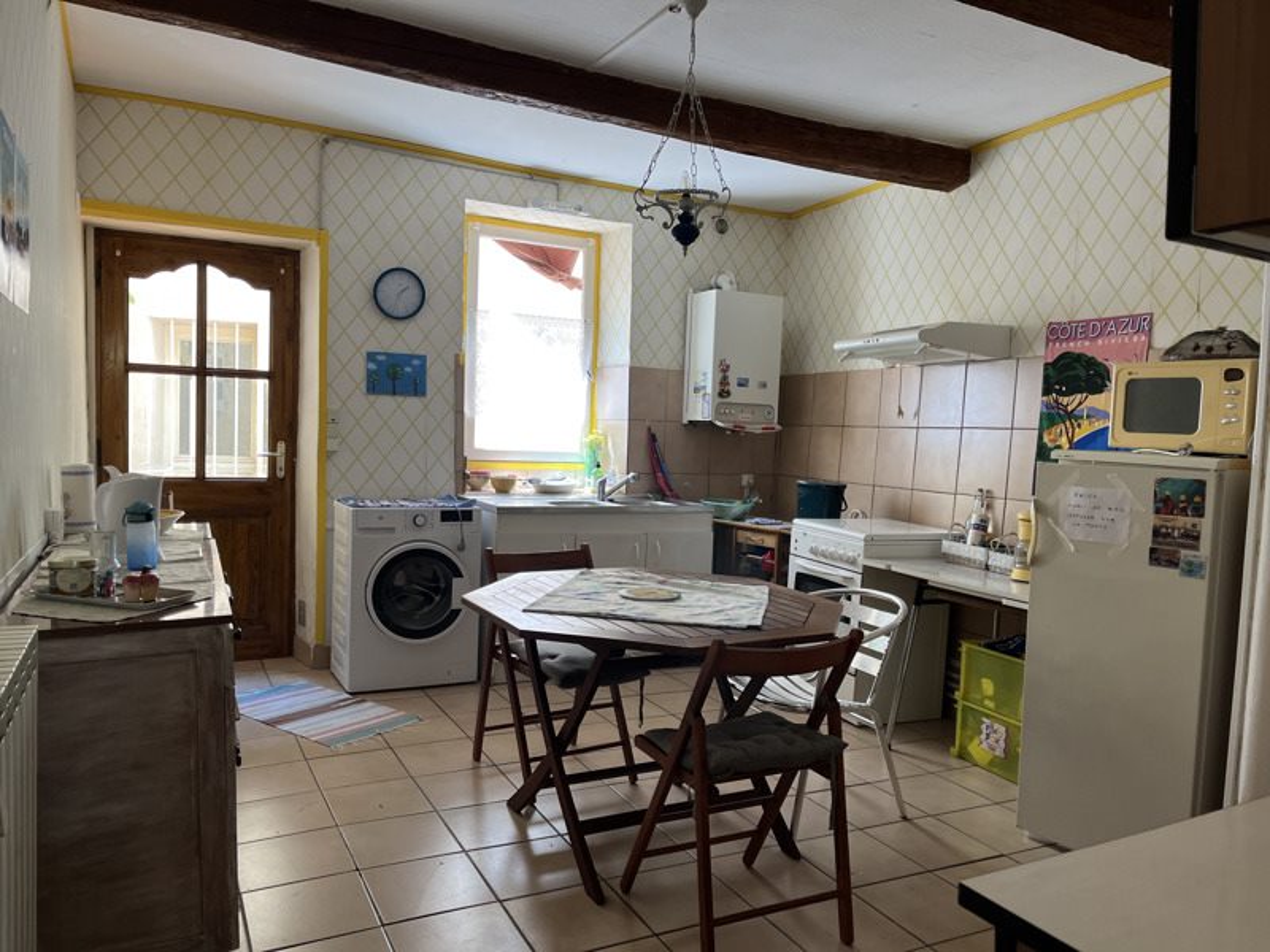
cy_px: 476
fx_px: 954
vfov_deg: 53.1
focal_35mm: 26
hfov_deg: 67.3
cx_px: 635
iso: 80
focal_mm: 5.1
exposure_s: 1/100
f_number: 1.6
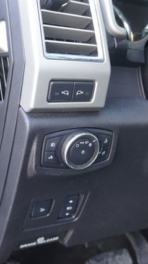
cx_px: 94
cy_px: 132
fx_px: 347
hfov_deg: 24.0
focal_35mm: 50
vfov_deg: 41.5
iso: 640
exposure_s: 1/60
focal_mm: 21
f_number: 4
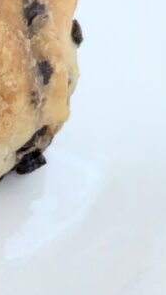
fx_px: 798
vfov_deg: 20.9
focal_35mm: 102
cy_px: 112
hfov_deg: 10.8
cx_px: -175
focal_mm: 4.38
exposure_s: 1/120
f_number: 1.73
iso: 622
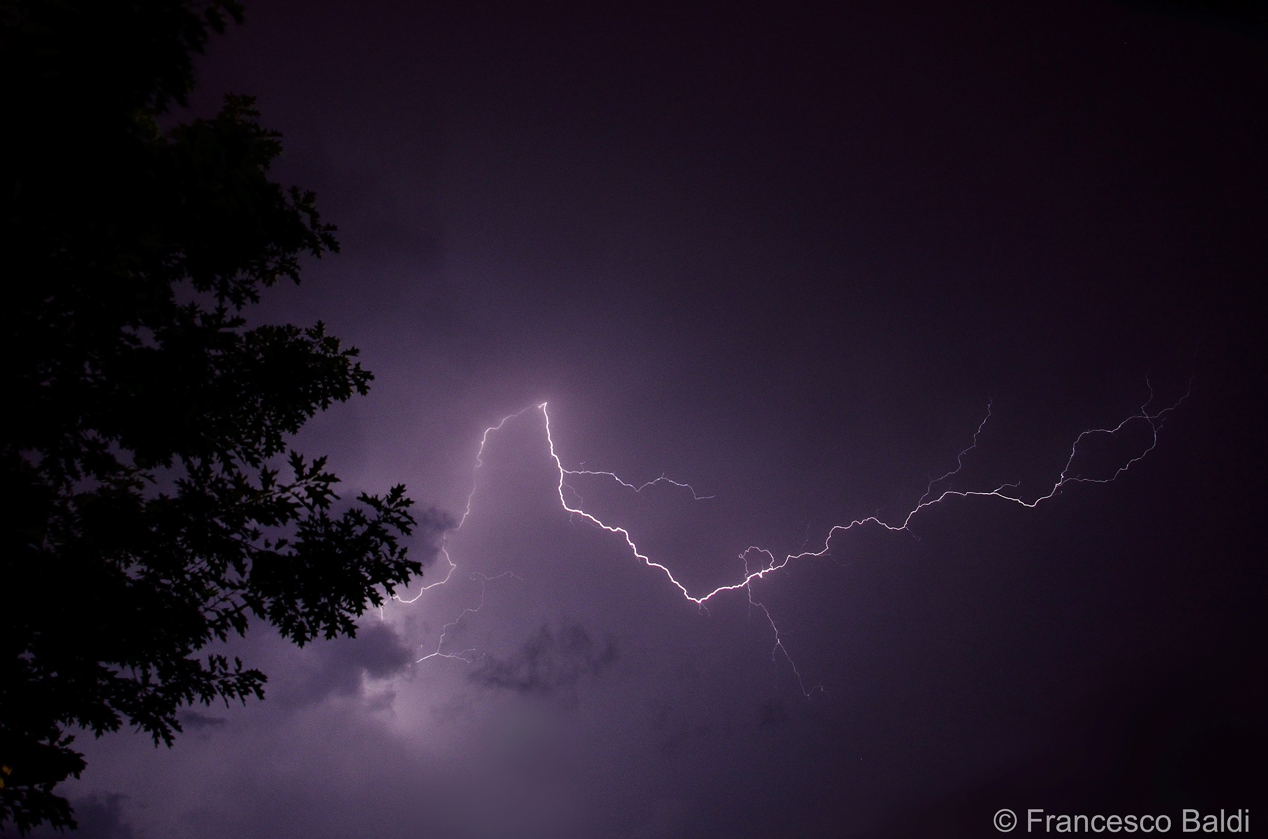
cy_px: 420
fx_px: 949
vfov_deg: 47.7
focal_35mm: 27
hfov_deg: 67.5
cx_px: 634
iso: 400
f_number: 8
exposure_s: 10.1
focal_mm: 18
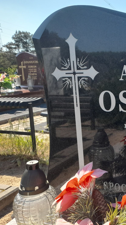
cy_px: 112
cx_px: 145
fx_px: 220
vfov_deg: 54.0
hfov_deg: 28.5
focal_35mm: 37
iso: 20
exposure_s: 1/182
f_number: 2
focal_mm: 4.6
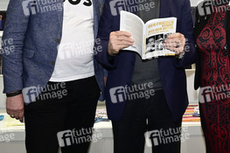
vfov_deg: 27.0
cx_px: 144
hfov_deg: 40.2
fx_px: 312
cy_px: 27
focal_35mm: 49
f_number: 5
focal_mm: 28.5
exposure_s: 1/200
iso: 1600
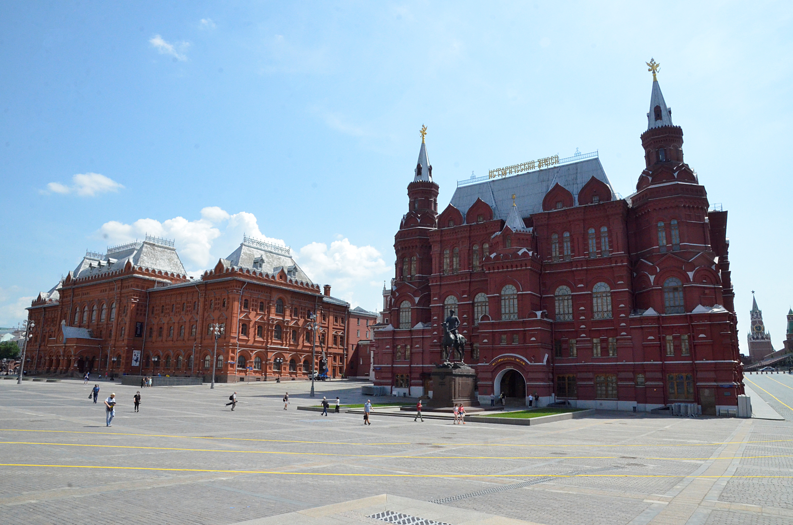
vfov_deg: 52.9
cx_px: 396
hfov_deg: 73.9
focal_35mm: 24
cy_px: 262
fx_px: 528
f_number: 18
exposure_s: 1/1250
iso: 2500
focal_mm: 16
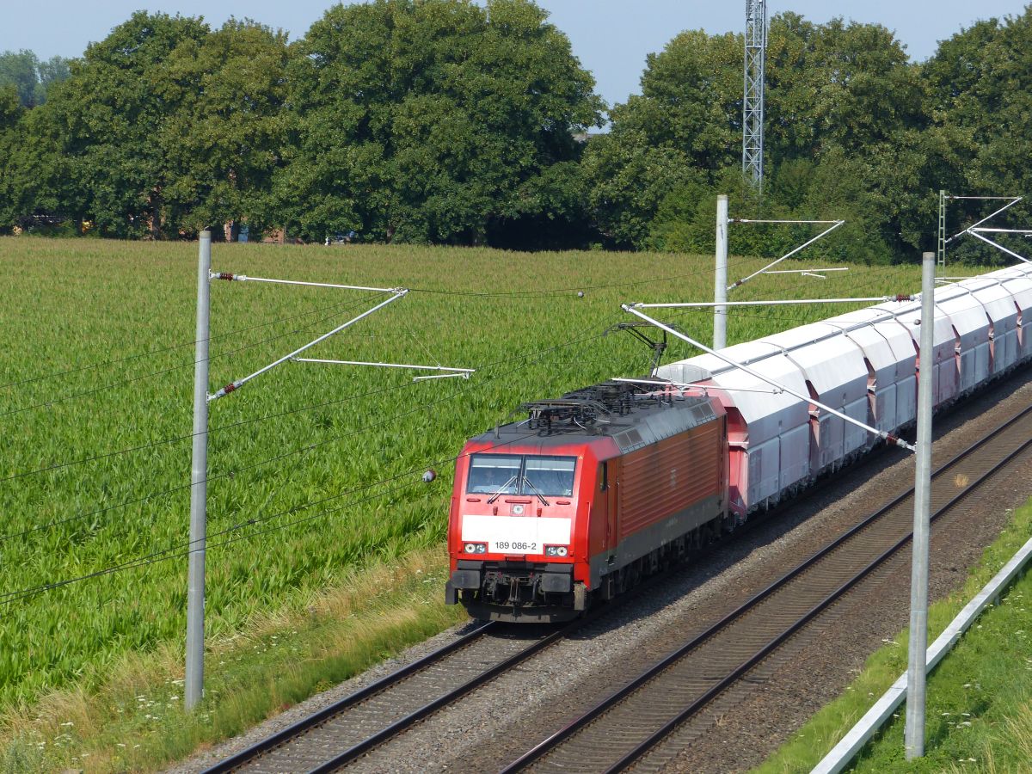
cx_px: 516
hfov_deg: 13.6
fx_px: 4323
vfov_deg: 10.2
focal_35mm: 145
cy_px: 387
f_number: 4
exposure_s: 1/800
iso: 100
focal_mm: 26.1
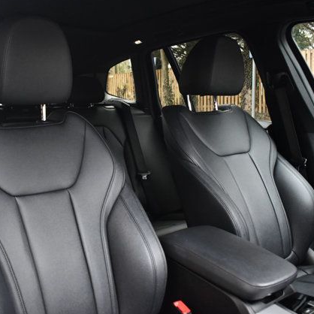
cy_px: 155
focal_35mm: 39
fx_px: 400
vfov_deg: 42.8
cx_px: 116
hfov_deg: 42.5
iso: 1600
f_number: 3.5
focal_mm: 20
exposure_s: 1/125
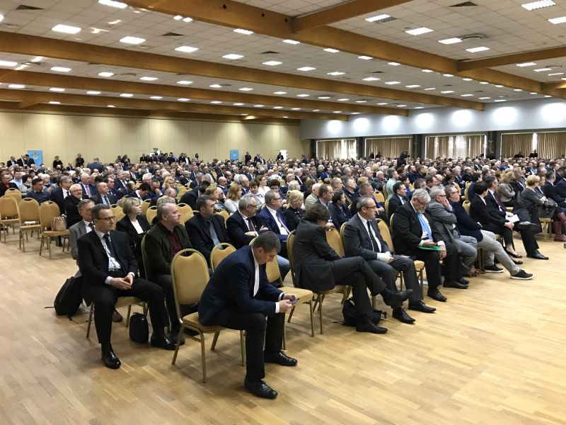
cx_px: 283
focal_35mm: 28
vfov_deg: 49.7
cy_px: 212
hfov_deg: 63.4
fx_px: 458
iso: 100
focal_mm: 3.99
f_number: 1.8
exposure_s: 1/13
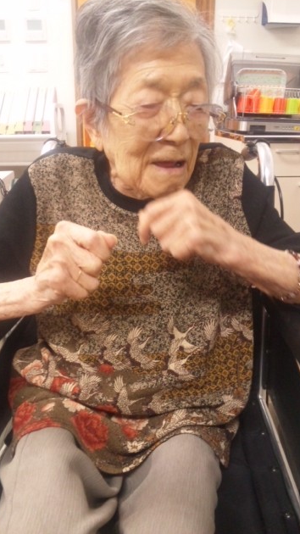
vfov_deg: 62.6
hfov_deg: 37.7
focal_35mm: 31
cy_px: 264
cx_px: 142
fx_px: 439
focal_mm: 5.07
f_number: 2.8
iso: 200
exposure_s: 1/23.2
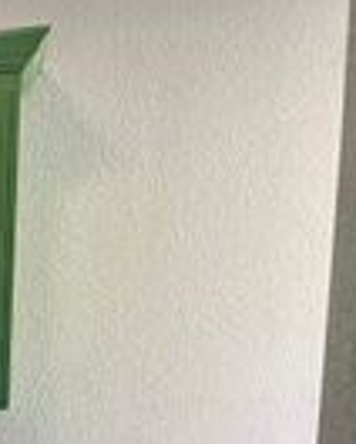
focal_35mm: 96
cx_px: -390
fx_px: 1261
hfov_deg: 13.4
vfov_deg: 18.4
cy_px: 594
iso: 64
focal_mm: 5.7
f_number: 1.5
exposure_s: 1/120
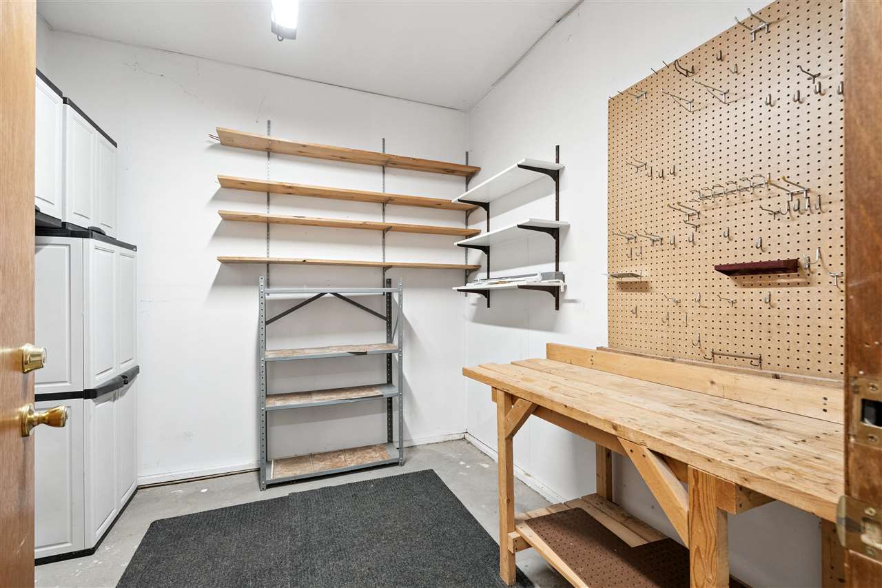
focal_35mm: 16
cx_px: 441
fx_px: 392
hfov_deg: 96.7
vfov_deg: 73.7
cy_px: 294
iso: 1250
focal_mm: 16
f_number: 8
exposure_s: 1/80
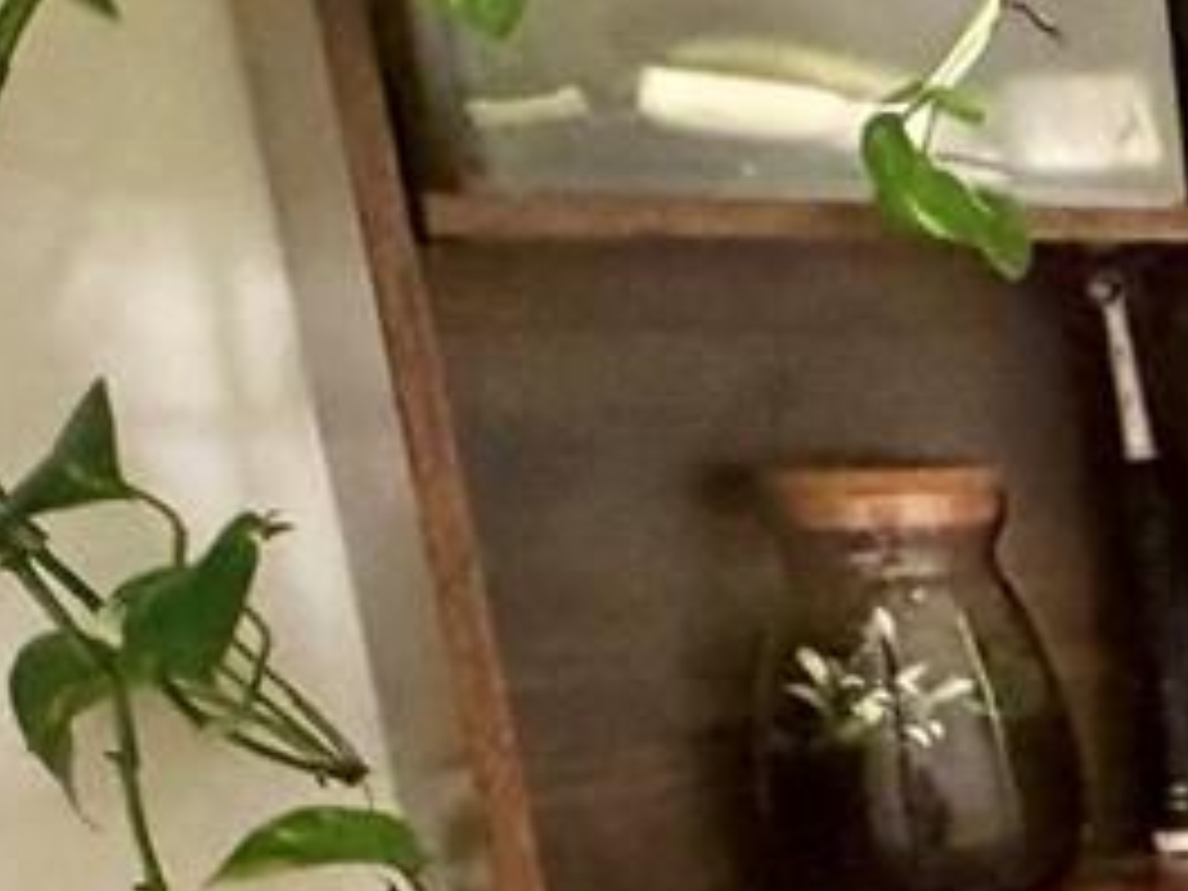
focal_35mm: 85
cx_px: 2466
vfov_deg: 16.5
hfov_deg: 16.6
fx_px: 2917
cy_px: 1112
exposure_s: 1/120
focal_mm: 2.22
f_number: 2.2
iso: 320
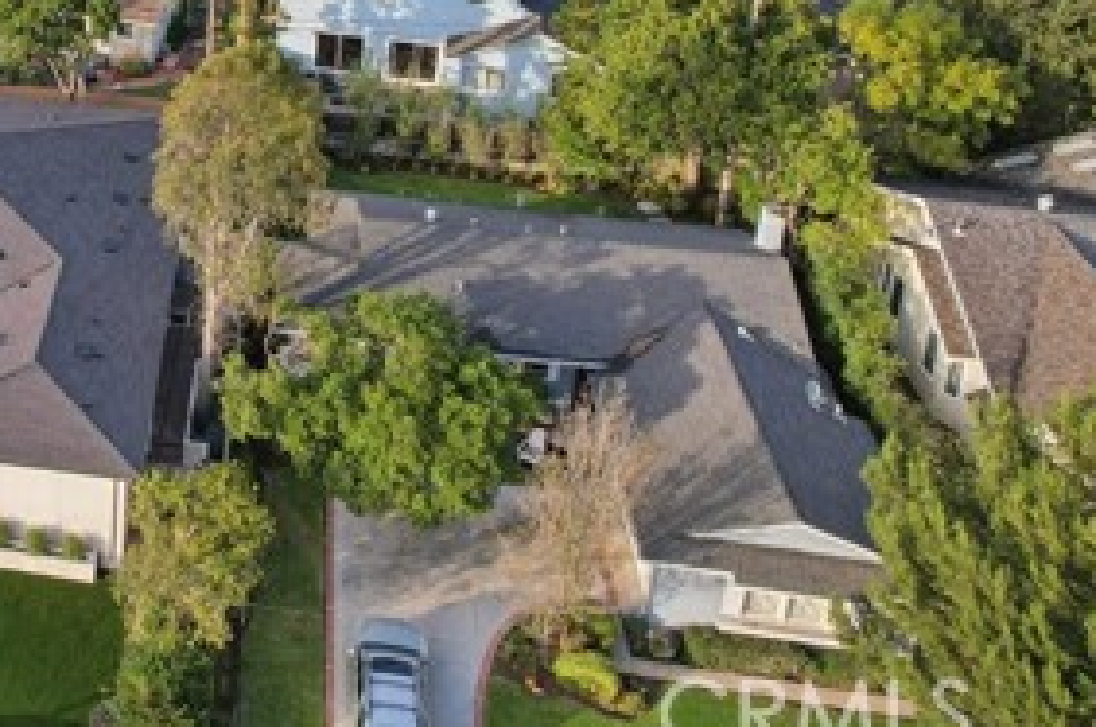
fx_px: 1520
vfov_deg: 25.1
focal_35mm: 50
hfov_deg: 34.5
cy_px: -58
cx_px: -93
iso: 100
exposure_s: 1/640
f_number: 2.8
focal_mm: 8.4
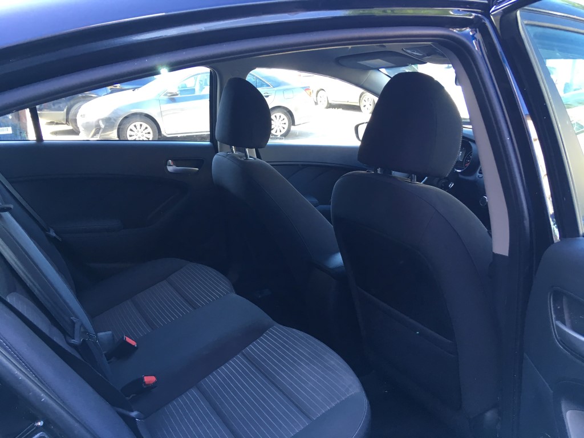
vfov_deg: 48.2
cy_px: 219
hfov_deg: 61.7
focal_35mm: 29
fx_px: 489
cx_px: 292
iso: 32
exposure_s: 1/30
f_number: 2.2
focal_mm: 4.15
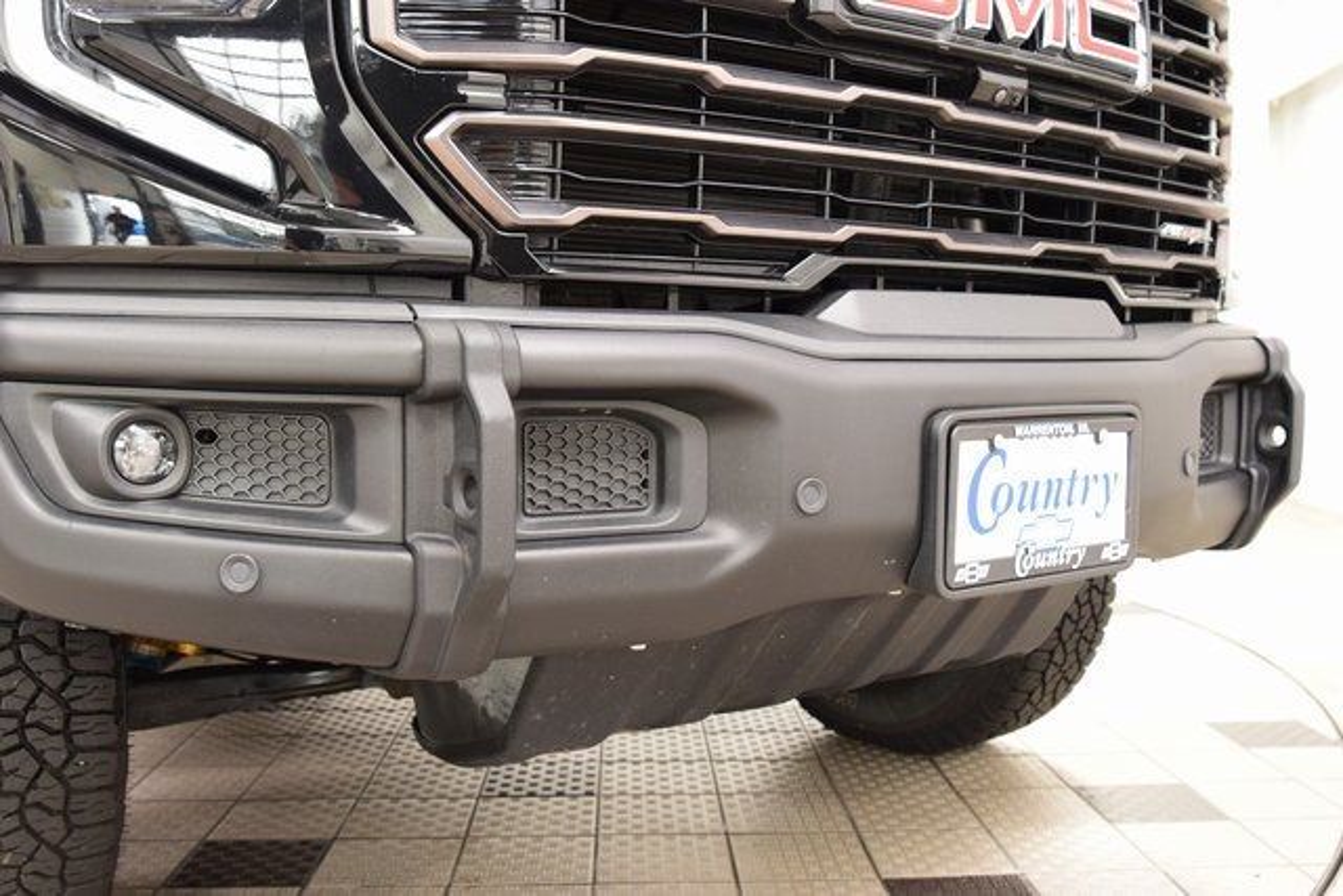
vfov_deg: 36.9
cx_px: 672
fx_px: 1343
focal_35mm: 36
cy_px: 448
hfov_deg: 53.1
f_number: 4
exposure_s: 1/30
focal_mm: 24
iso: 1600
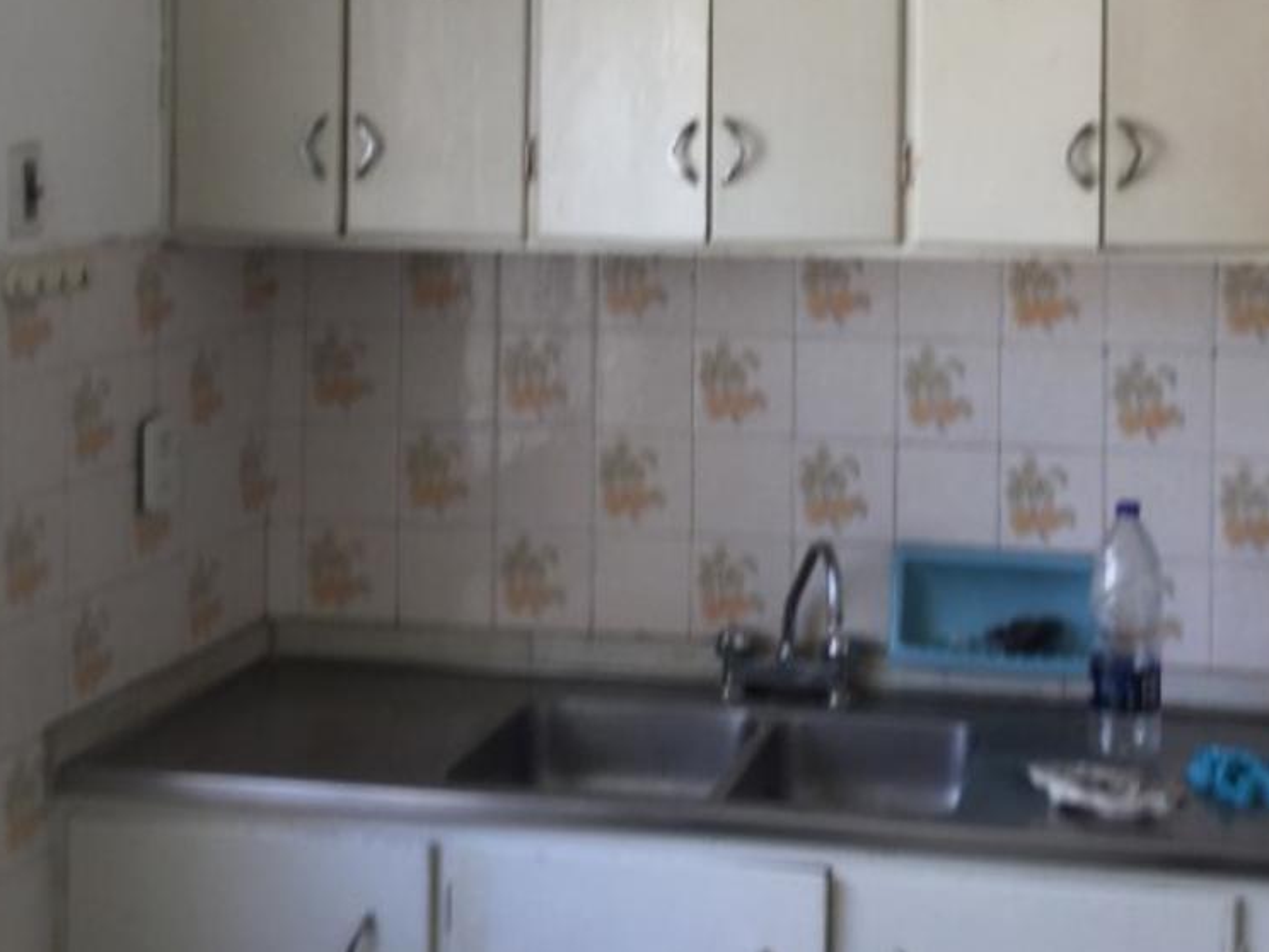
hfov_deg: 31.9
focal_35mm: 60
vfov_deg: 23.8
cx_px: 853
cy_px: 119
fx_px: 2200
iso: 32
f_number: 2.4
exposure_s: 1/50
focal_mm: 3.3
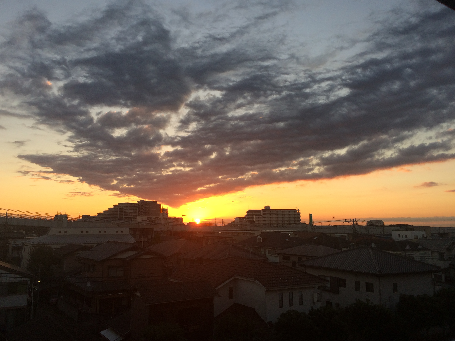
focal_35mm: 30
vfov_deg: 46.8
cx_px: 221
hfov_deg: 60.0
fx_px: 394
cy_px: 174
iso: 32
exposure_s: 1/406
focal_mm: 4.15
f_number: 2.2
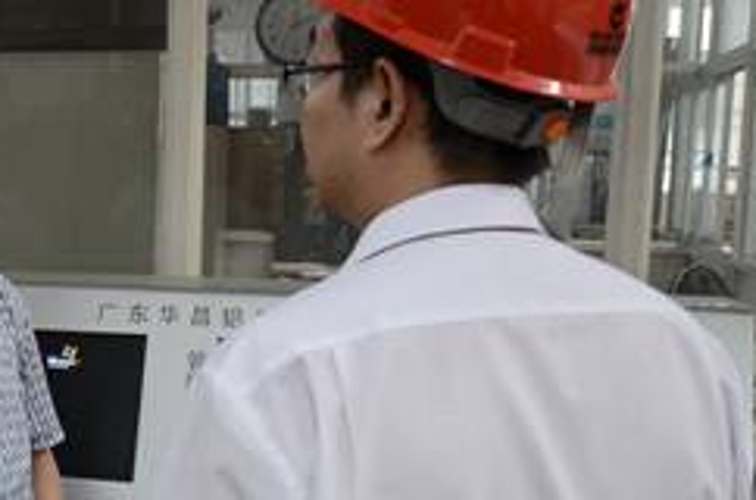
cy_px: 370
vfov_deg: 20.1
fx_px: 1403
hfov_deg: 26.4
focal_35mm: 67
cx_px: -178
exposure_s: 1/60
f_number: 4.5
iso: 1600
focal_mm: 18
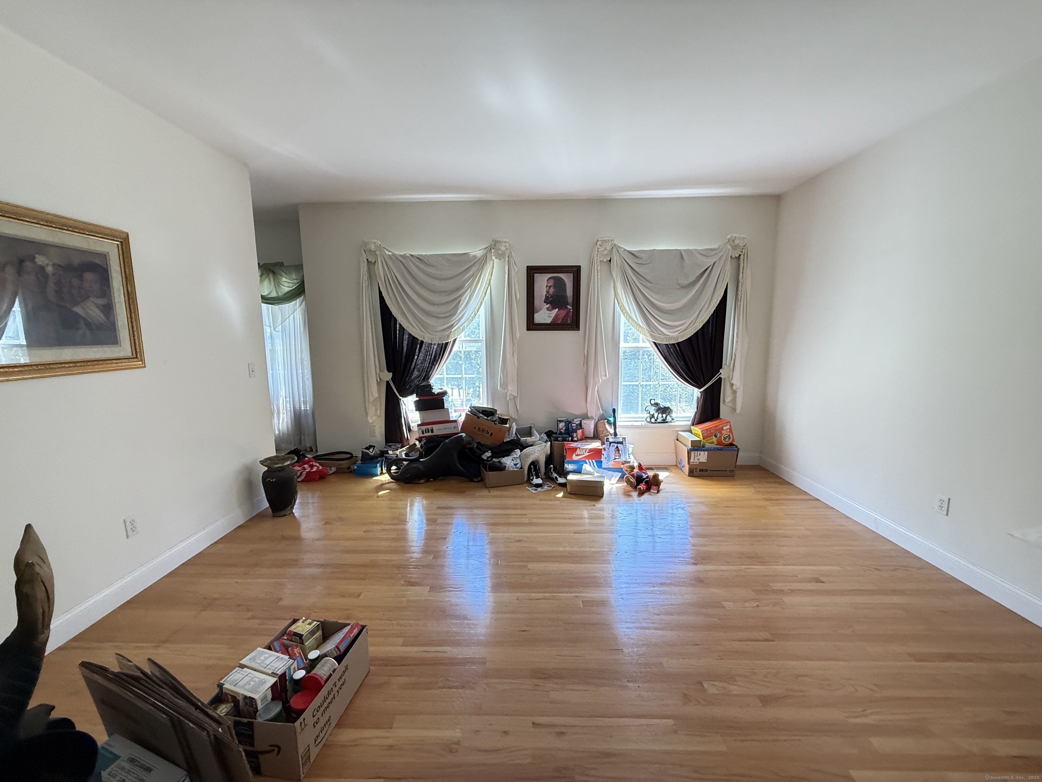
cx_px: 521
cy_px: 391
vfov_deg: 85.7
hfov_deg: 102.1
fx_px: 421
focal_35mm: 14
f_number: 2.2
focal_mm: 2.22
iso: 320
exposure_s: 1/80
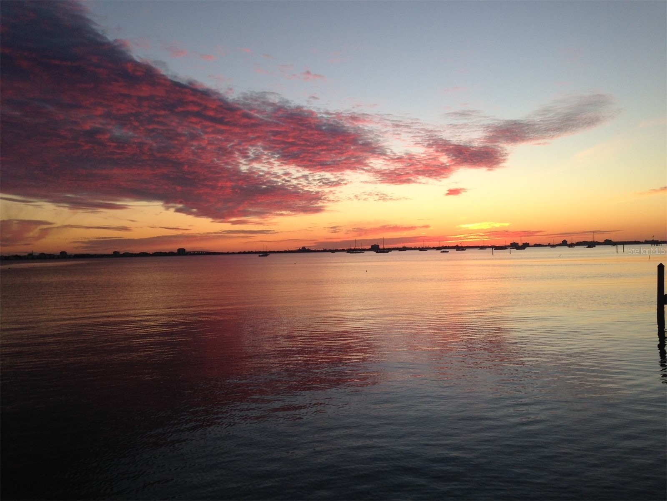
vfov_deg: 42.9
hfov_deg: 55.4
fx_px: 636
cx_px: 334
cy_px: 250
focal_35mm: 33
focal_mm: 4.12
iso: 50
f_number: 2.4
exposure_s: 1/154
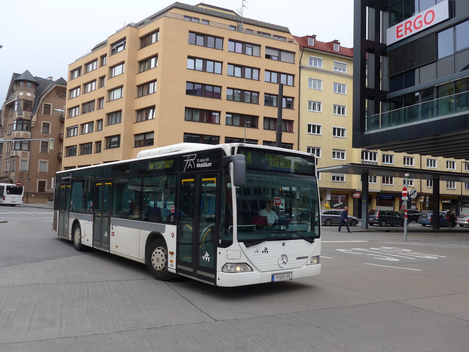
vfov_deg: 48.2
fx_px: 393
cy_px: 176
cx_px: 234
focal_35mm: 29
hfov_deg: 61.7
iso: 80
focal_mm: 6
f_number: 2.8
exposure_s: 1/640
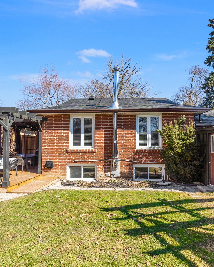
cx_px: 110
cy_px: 136
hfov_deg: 60.9
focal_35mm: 23
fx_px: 182
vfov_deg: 72.6
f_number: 6.3
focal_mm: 16
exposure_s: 1/320
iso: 320
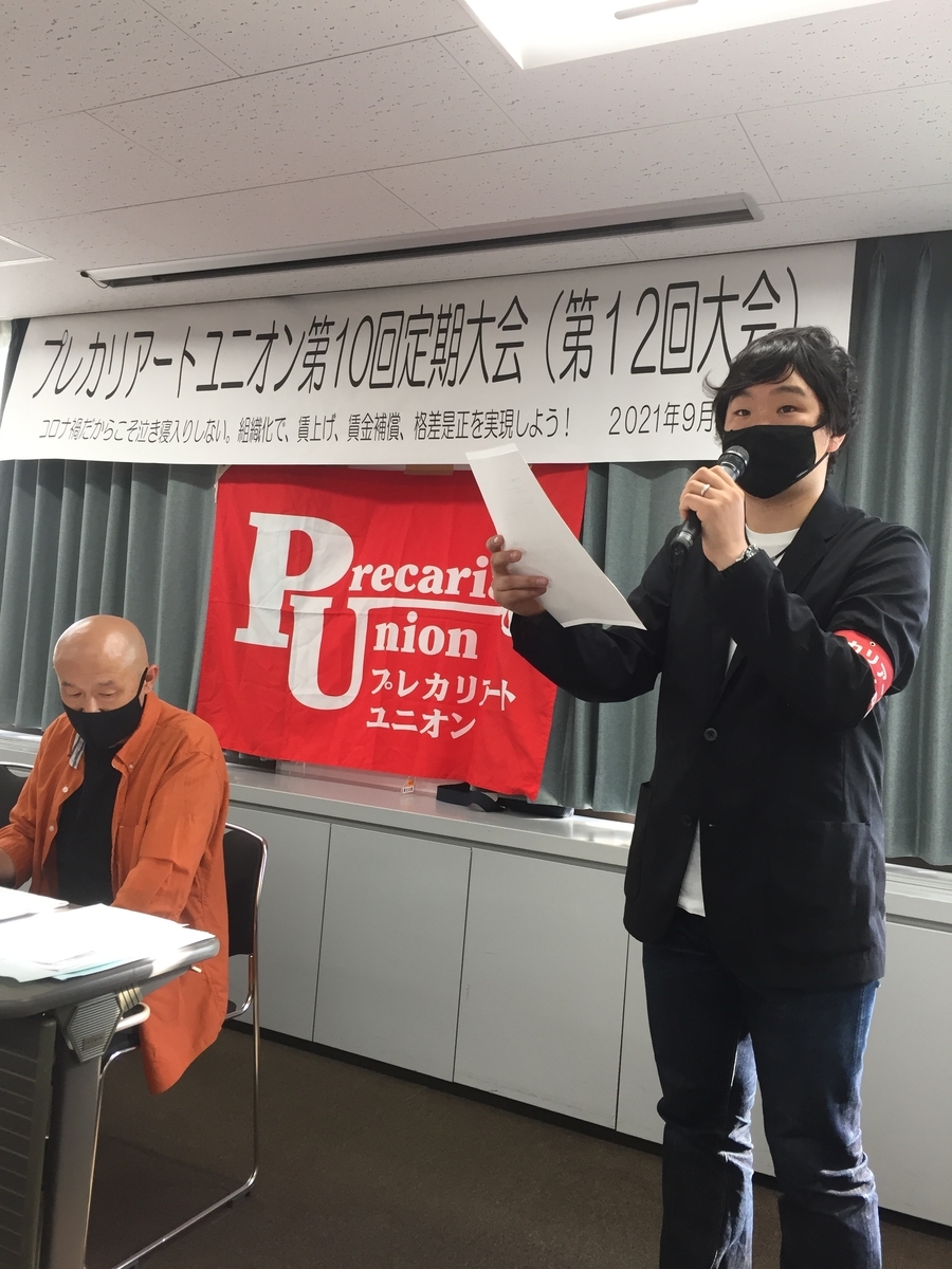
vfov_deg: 61.7
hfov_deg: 48.2
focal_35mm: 29
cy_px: 634
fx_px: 1063
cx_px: 476
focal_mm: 4.15
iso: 32
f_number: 2.2
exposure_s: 1/40
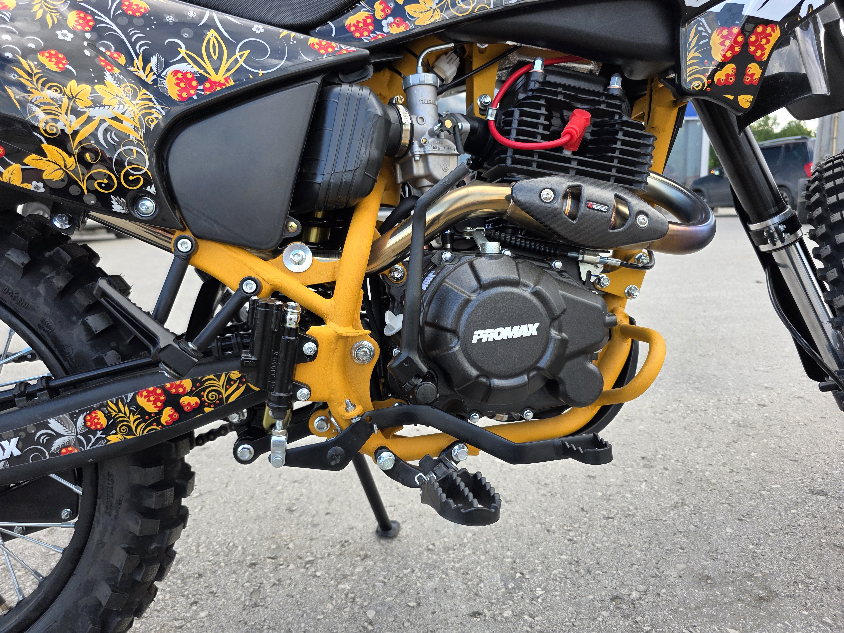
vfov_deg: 58.9
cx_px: 422
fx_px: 561
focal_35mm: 23
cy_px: 316
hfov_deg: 73.9
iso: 50
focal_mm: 6.3
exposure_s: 1/359
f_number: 1.7
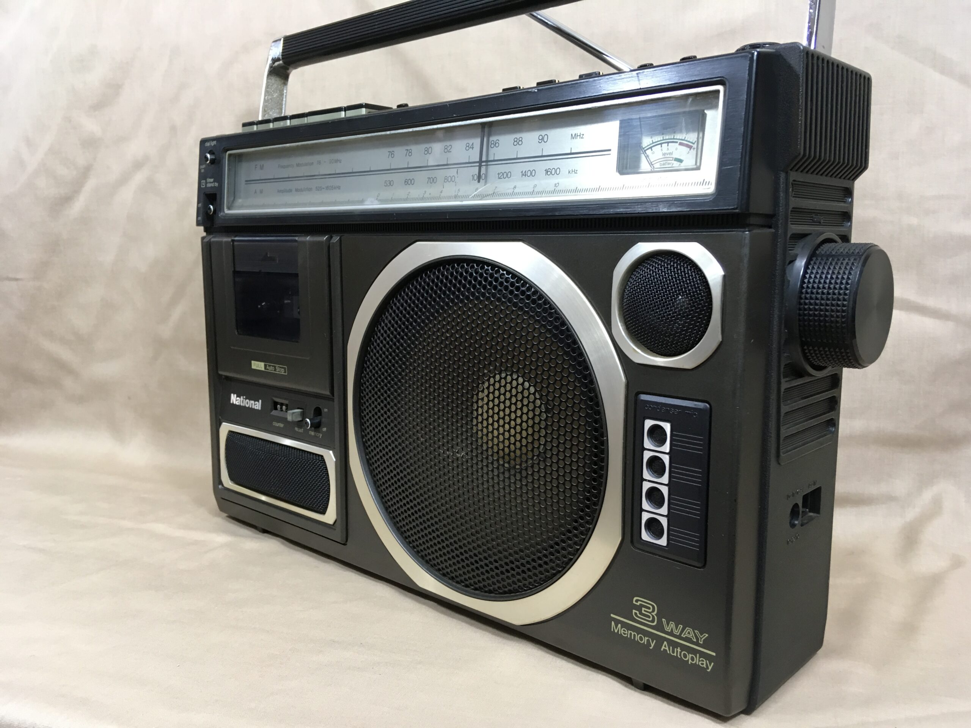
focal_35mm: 29
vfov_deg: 48.2
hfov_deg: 61.7
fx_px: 813
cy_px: 364
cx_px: 486
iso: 80
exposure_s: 1/30
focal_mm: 4.15
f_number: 2.2
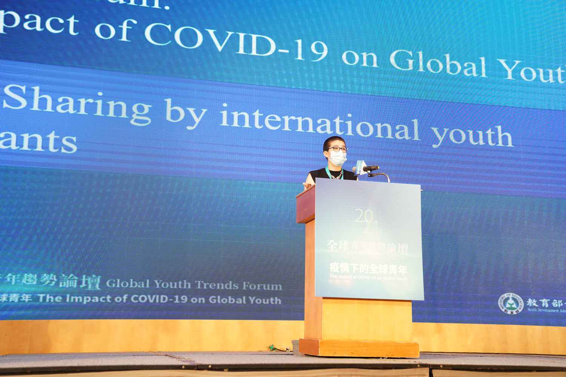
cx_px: 283
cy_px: 188
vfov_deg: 29.9
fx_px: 707
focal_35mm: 45
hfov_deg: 43.6
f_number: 4
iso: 1600
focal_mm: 45
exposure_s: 1/200
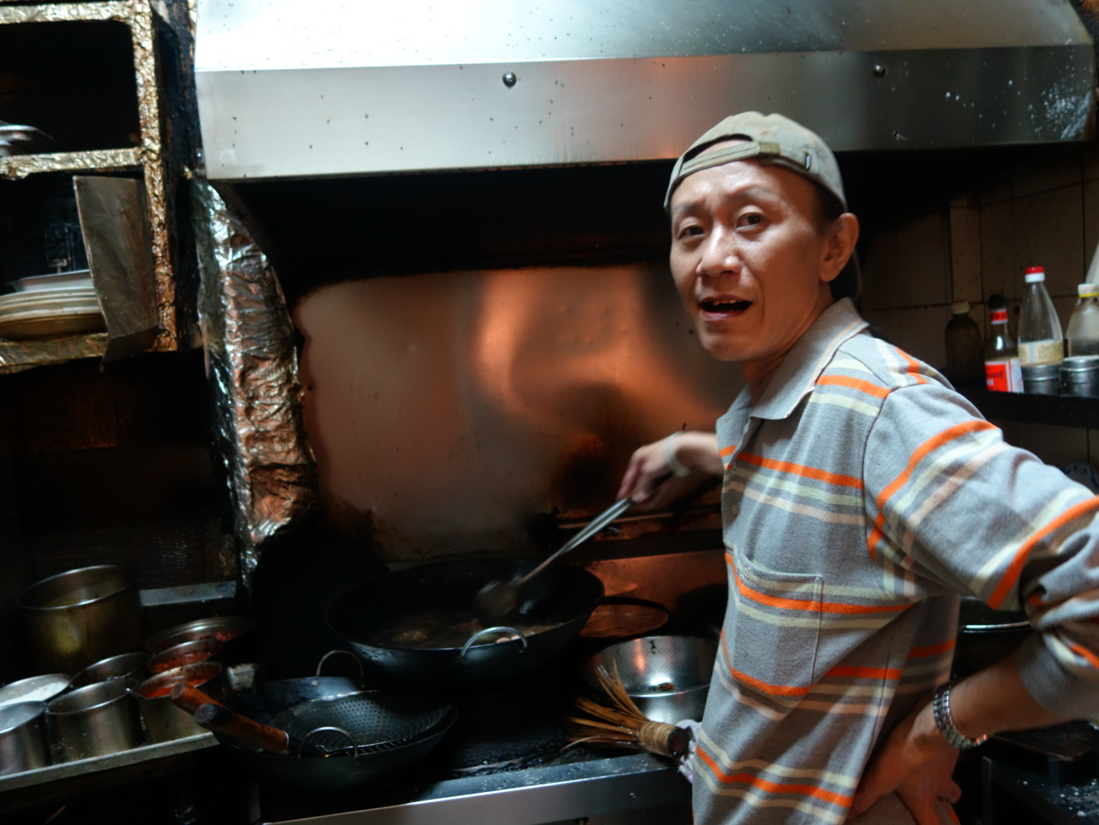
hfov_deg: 63.4
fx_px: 889
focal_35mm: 28
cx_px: 550
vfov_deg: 49.7
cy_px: 412
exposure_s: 1/30
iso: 640
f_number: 2
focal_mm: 10.42
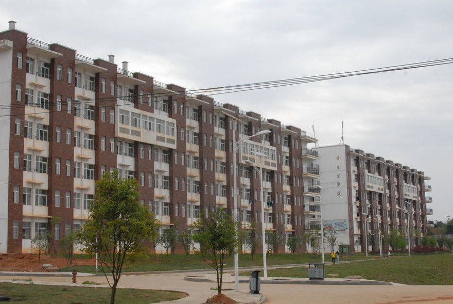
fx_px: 661
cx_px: 226
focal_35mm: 52
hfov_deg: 37.8
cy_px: 152
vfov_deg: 25.8
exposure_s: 1/500
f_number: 11
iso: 1000
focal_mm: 35
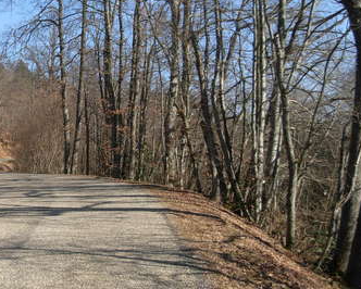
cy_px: 108
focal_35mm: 67
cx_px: 59
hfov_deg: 27.6
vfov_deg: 22.8
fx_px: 716
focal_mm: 6.3
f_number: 2.9
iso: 79
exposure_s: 1/790
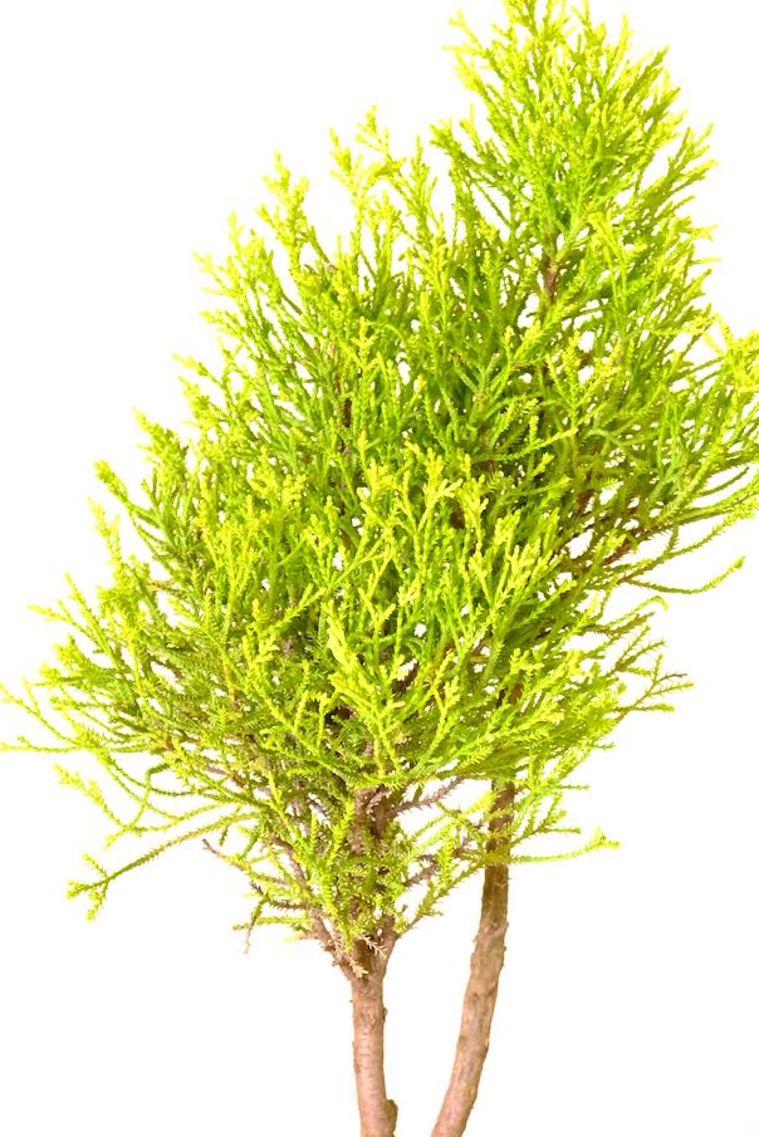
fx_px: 5498
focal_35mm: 174
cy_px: 759
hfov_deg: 7.9
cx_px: 504
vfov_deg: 11.8
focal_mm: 81.9
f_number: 8
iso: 2500
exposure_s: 1/15
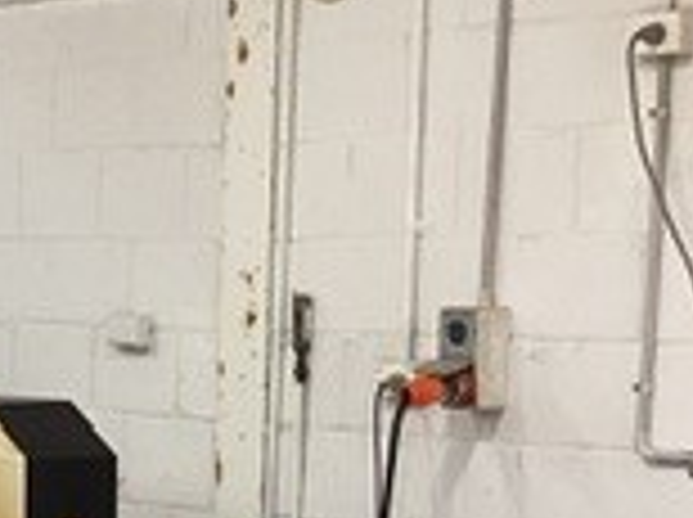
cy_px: 622
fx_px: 2579
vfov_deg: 11.2
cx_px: -130
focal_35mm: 129
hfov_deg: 14.8
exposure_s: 1/50
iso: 125
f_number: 2.4
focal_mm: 3.3
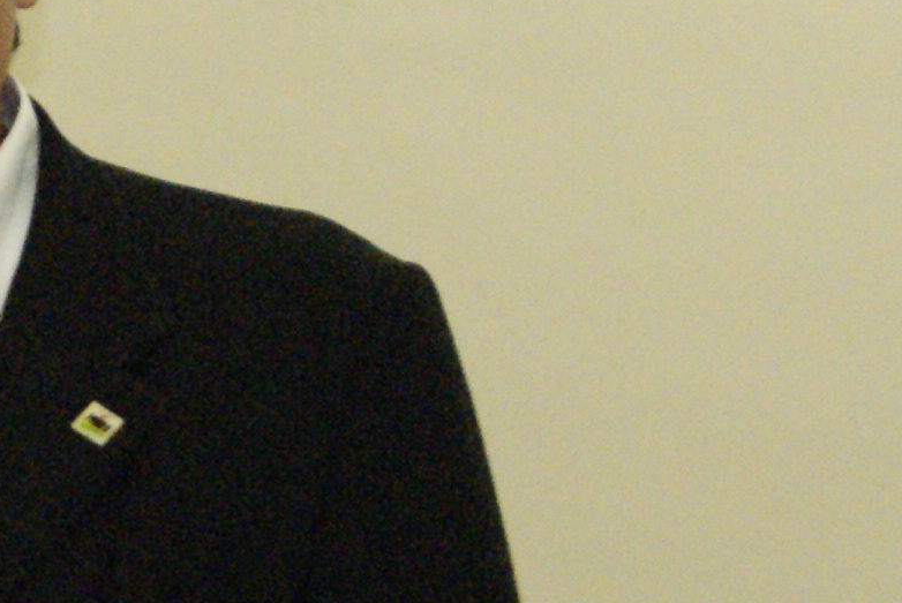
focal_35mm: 250
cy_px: 474
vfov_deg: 5.5
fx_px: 6266
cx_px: -251
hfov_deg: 8.1
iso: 3200
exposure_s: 1/125
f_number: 6.3
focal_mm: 45
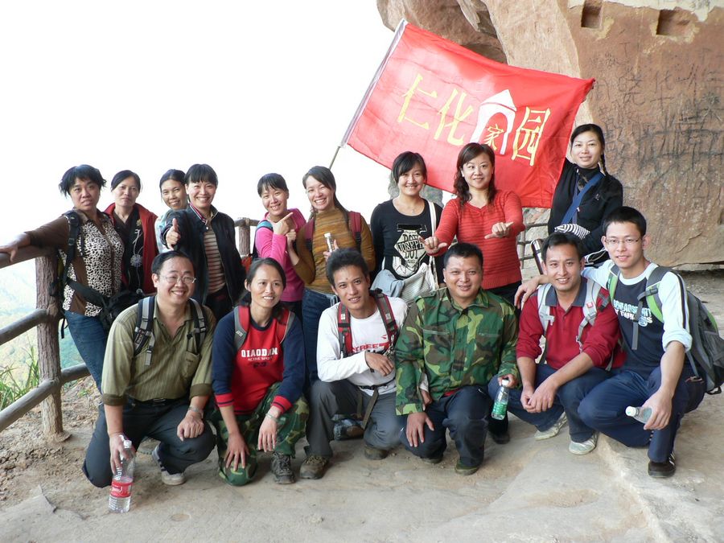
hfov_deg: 51.4
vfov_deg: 39.7
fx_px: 753
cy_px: 272
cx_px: 362
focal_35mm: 36
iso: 80
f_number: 2.8
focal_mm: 6
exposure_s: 1/40
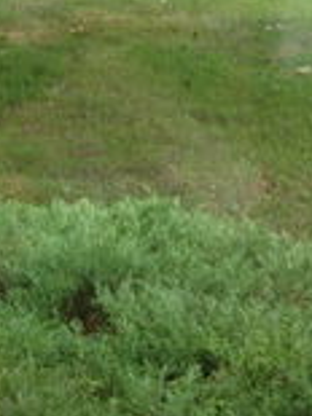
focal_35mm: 91
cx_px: -179
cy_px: 54
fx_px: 1095
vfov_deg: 21.2
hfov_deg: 14.9
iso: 80
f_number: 2.4
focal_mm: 4.12
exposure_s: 1/20
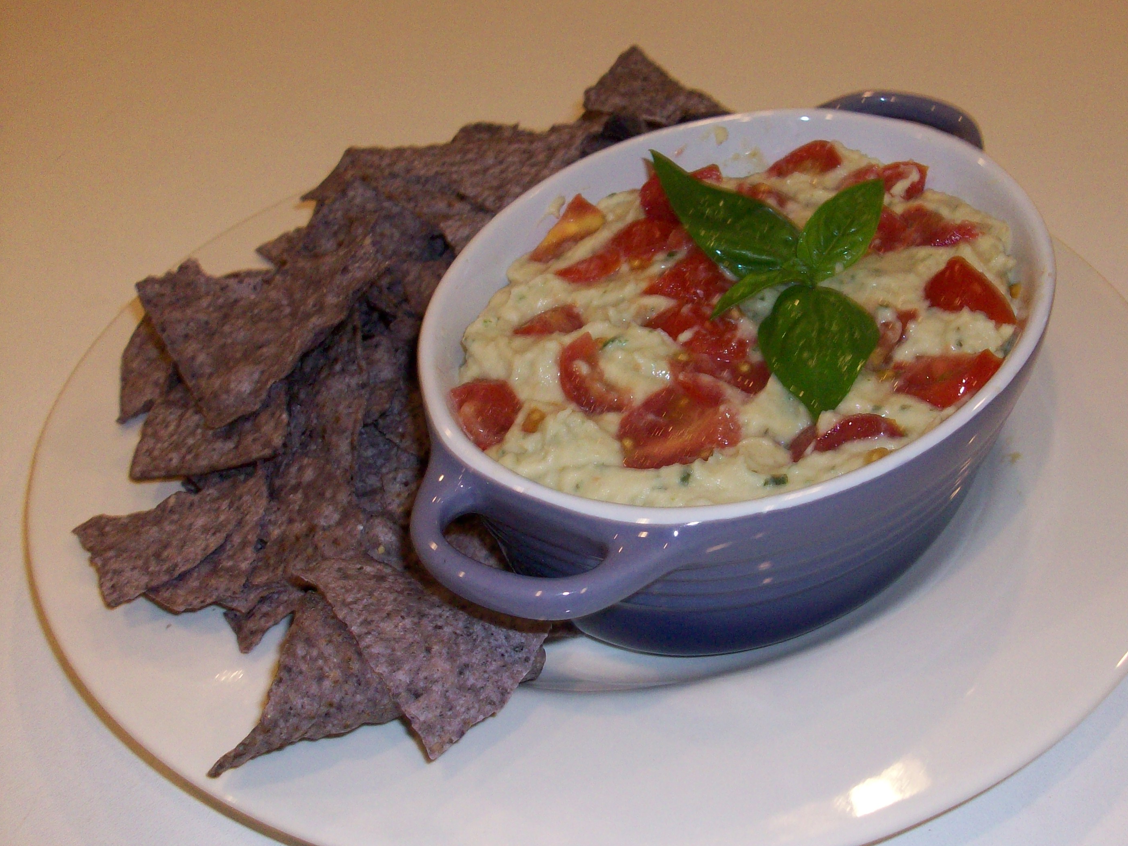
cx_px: 662
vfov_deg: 35.9
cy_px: 479
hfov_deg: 46.6
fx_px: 1303
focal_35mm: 40
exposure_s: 1/60
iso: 160
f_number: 2.8
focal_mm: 5.7
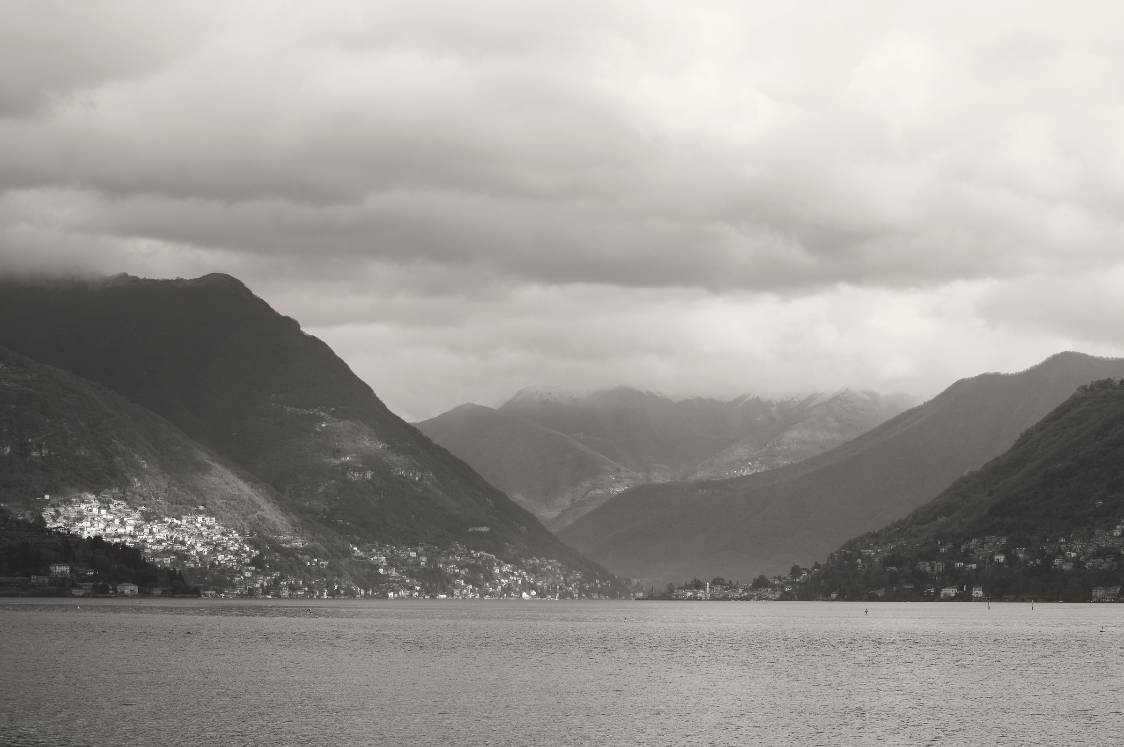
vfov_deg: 16.6
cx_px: 562
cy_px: 374
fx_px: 2558
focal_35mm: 82
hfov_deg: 24.8
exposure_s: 1/500
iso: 200
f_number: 6.7
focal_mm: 55
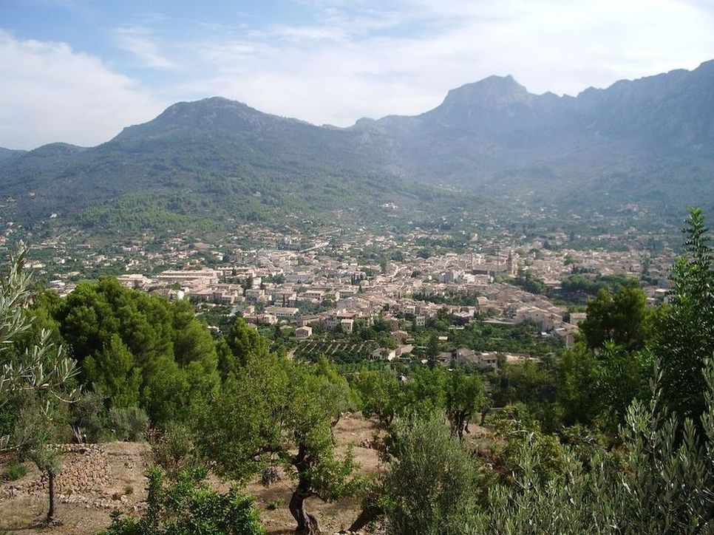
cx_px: 357
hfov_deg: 52.6
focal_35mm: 35
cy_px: 268
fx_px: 722
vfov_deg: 40.7
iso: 50
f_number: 4.3
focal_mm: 5.8
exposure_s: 1/400
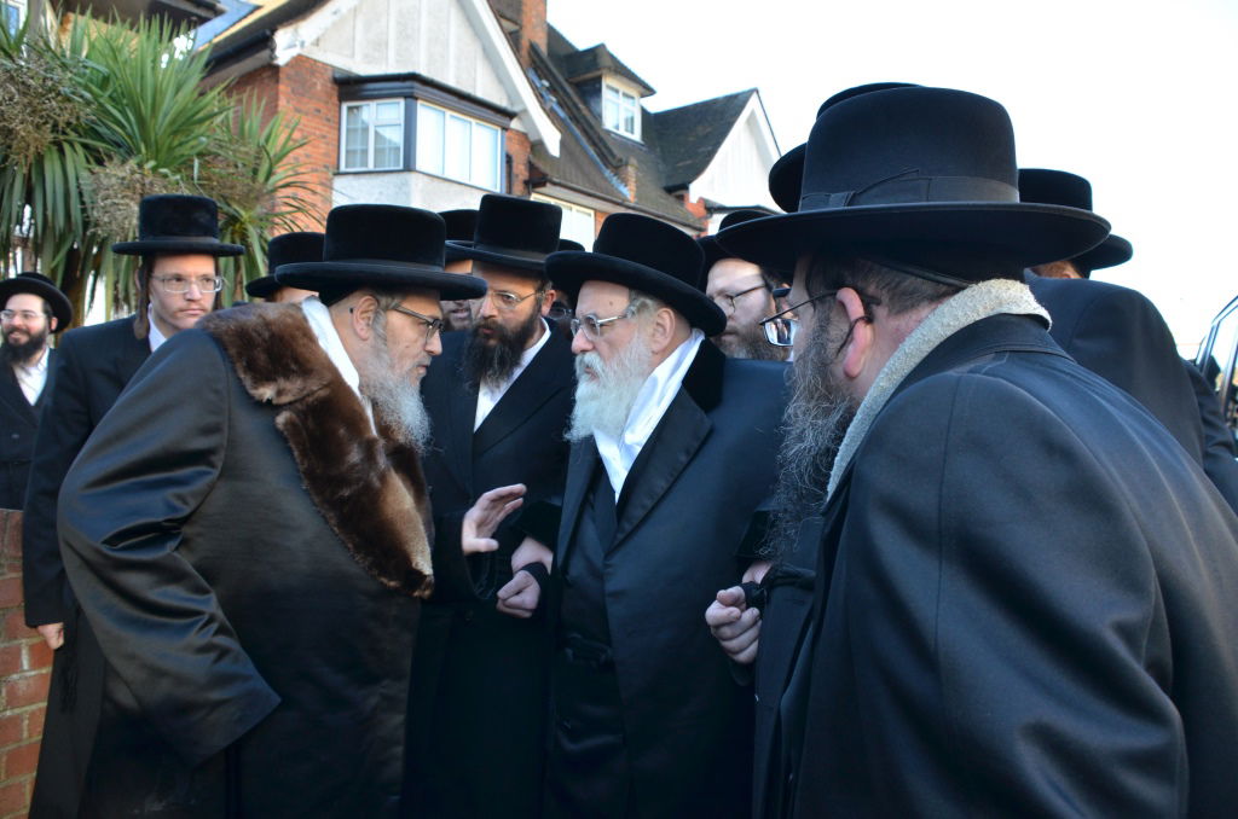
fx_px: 926
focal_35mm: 27
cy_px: 410
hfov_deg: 67.5
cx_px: 619
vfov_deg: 47.7
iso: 500
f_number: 5.6
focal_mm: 18
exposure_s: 1/160
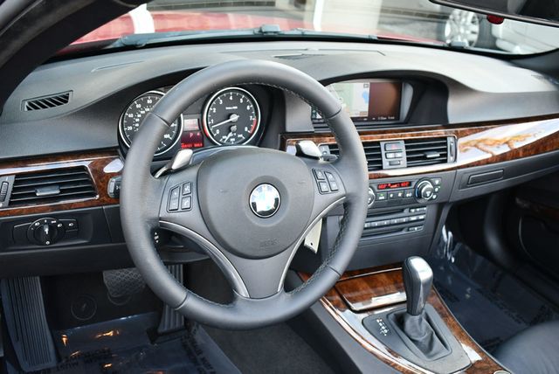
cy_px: 187
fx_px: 559
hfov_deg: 53.1
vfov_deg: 36.9
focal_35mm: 36
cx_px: 280
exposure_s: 1/250
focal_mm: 18
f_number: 3.5
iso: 800
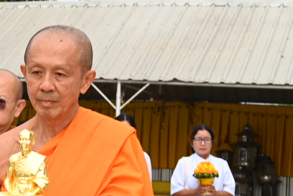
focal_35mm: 137
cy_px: 96
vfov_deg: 10.0
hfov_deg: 14.3
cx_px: -93
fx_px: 1116
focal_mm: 38
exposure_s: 1/125
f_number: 8
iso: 100
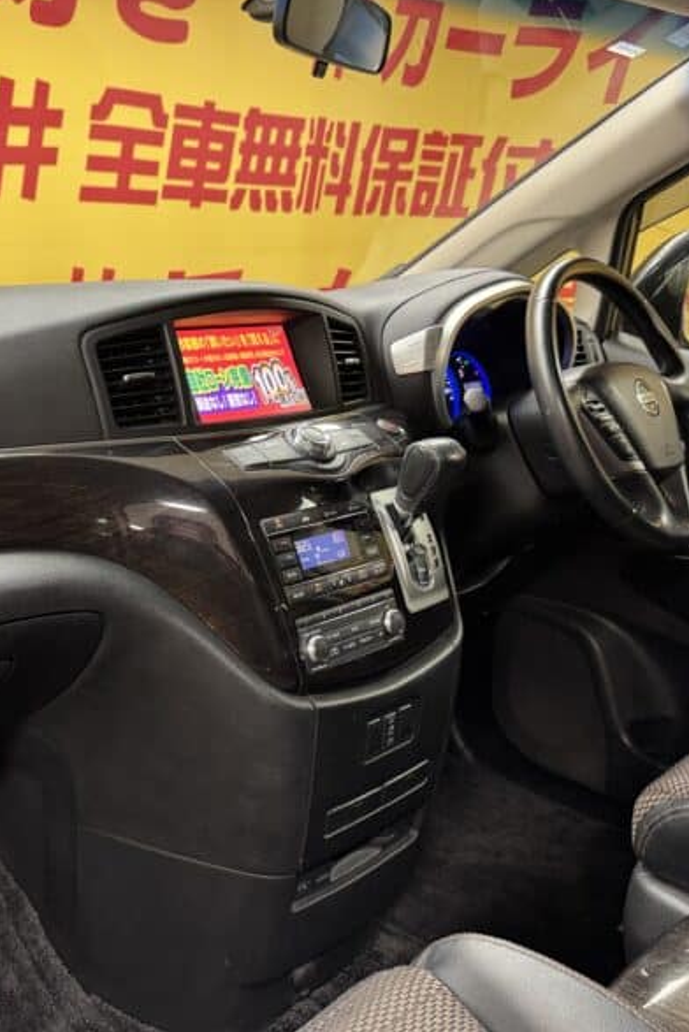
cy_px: 520
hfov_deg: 38.1
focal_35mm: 34
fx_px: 975
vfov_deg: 55.8
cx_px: 183
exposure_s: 1/50
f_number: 1.78
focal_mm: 6.76
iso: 200
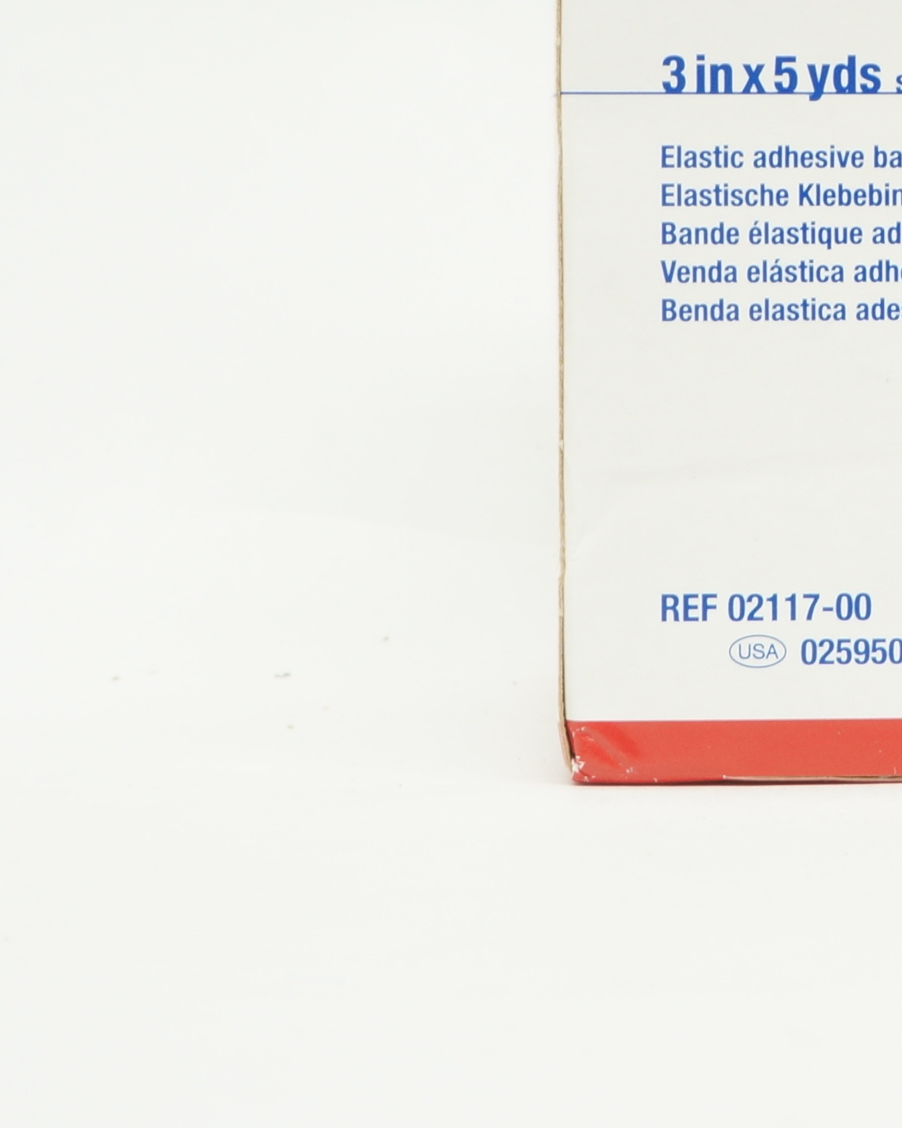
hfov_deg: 15.3
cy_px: 249
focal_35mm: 98
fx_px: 3271
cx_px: 995
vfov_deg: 19.4
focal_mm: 26
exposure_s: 1/10
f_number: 13
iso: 400
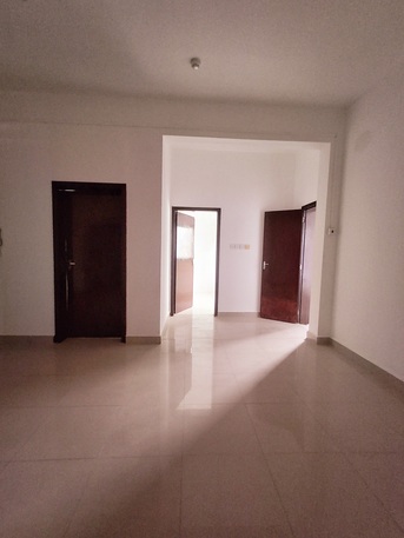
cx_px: 202
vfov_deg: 94.5
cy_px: 269
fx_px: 249
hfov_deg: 78.1
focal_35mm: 16
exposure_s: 1/25
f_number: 2.2
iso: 200
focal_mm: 1.64
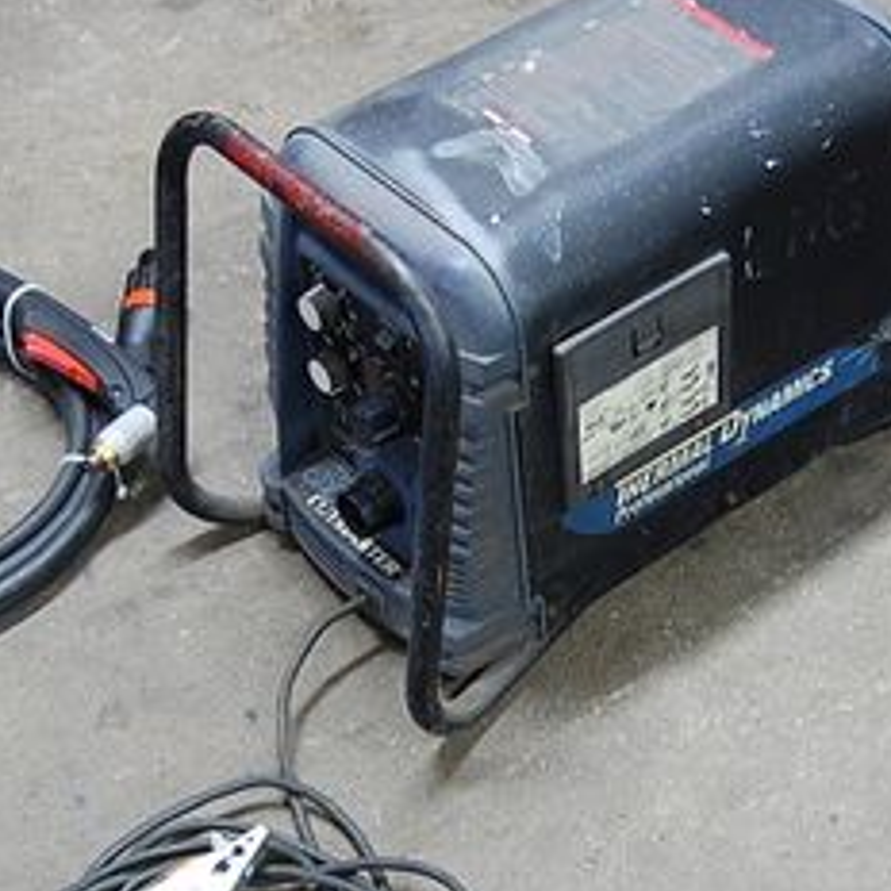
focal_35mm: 92
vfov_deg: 18.8
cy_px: 561
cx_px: 591
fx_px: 2679
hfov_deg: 18.8
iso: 450
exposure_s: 1/30
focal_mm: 28
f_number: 4.2
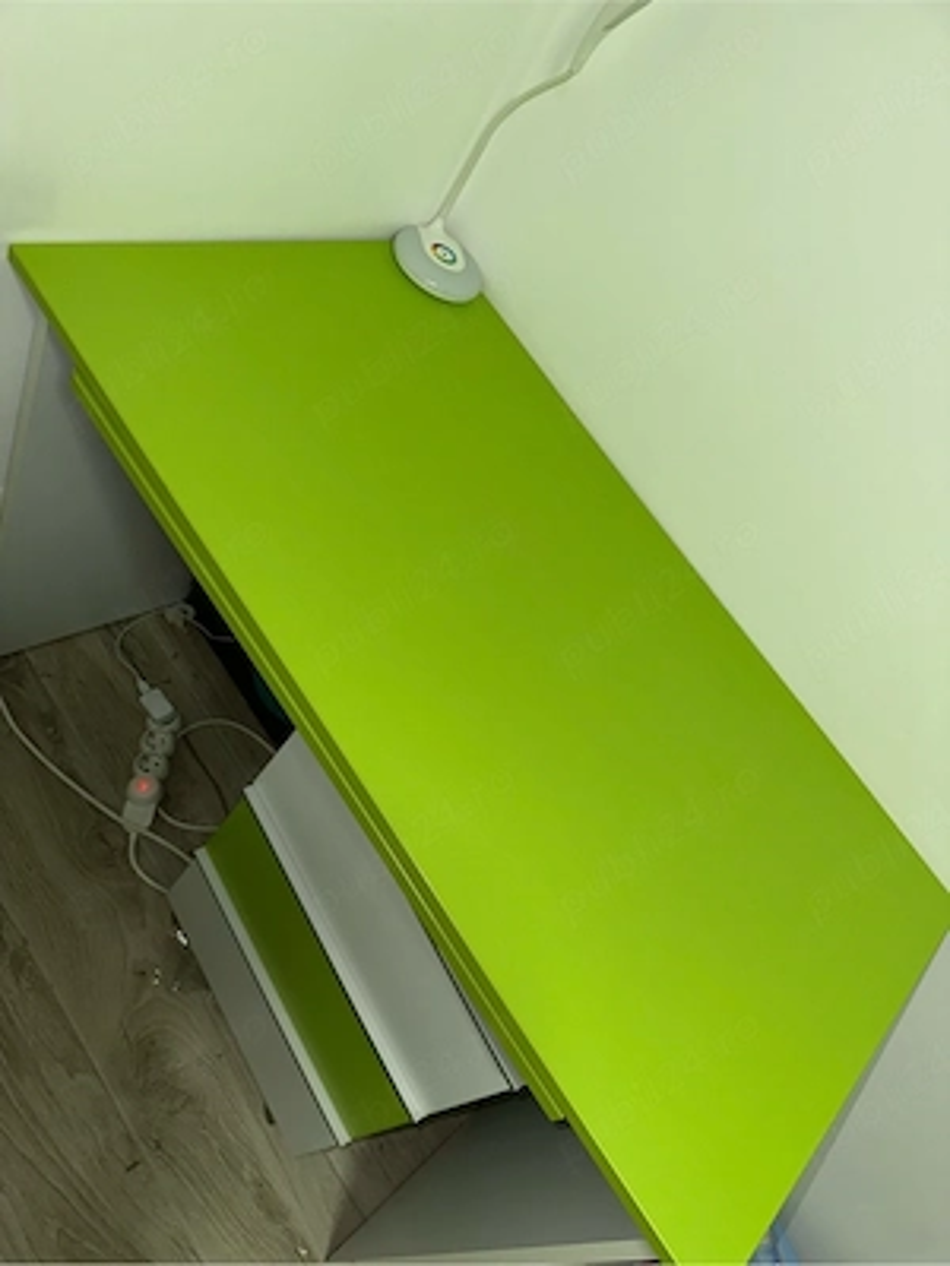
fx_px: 878
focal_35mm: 24
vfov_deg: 71.6
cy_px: 633
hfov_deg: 56.8
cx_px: 475
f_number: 1.78
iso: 64
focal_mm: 6.86
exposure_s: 1/44
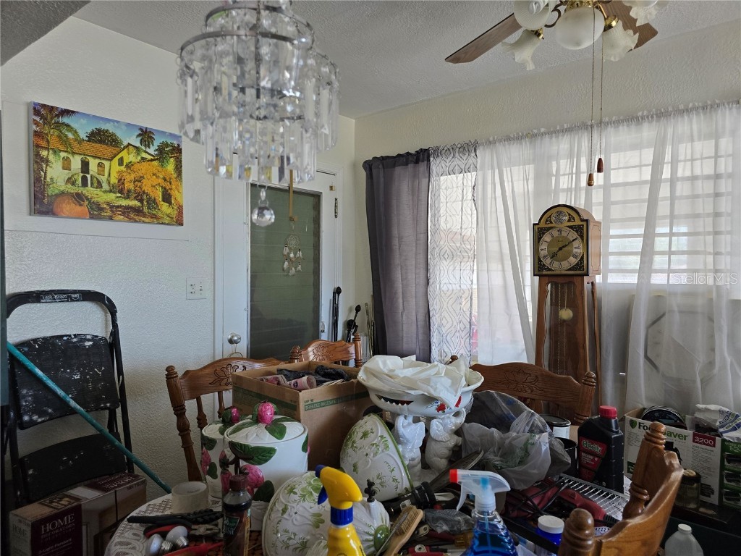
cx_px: 370
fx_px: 492
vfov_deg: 58.9
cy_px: 278
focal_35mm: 23
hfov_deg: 73.9
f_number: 1.7
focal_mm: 6.3
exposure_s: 1/180
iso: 250
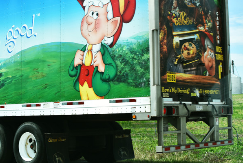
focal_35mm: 69
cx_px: 104
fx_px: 464
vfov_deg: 19.8
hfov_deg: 29.3
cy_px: 59
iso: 400
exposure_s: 1/1600
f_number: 5.6
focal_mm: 35
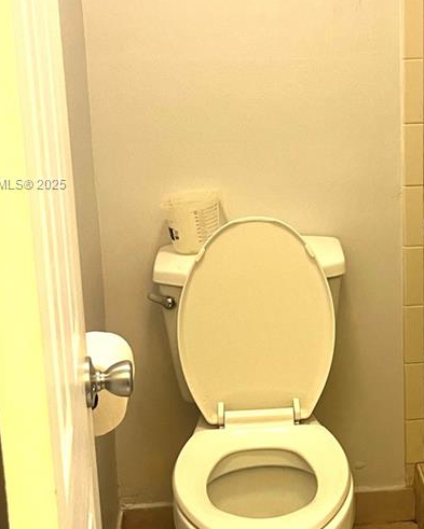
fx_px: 972
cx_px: 353
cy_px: 184
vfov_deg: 30.3
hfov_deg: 24.1
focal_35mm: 62
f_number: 1.6
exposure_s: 1/60
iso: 100
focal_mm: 5.1
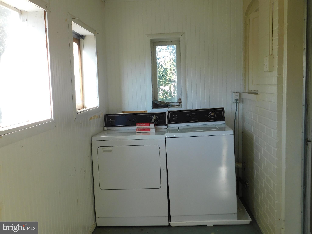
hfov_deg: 51.4
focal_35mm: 36
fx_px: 324
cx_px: 156
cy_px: 117
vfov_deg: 39.7
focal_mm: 6.3
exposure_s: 1/100
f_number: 3.5
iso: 125
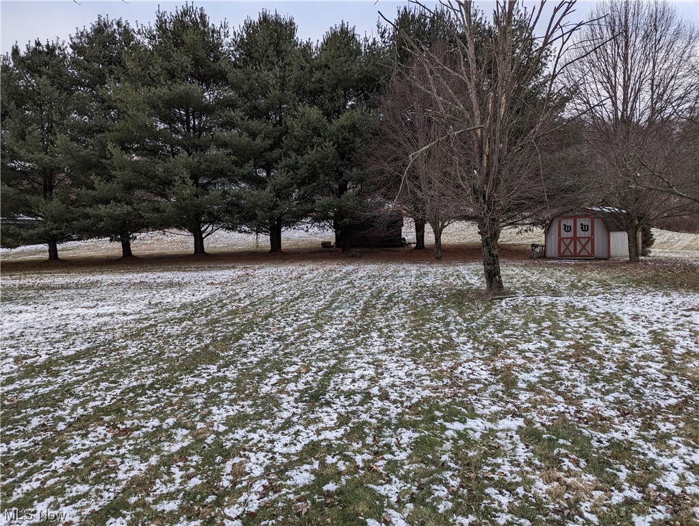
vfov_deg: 56.9
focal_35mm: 24
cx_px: 350
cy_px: 263
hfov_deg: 71.5
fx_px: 485
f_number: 1.85
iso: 44
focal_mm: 6.81
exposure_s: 1/153
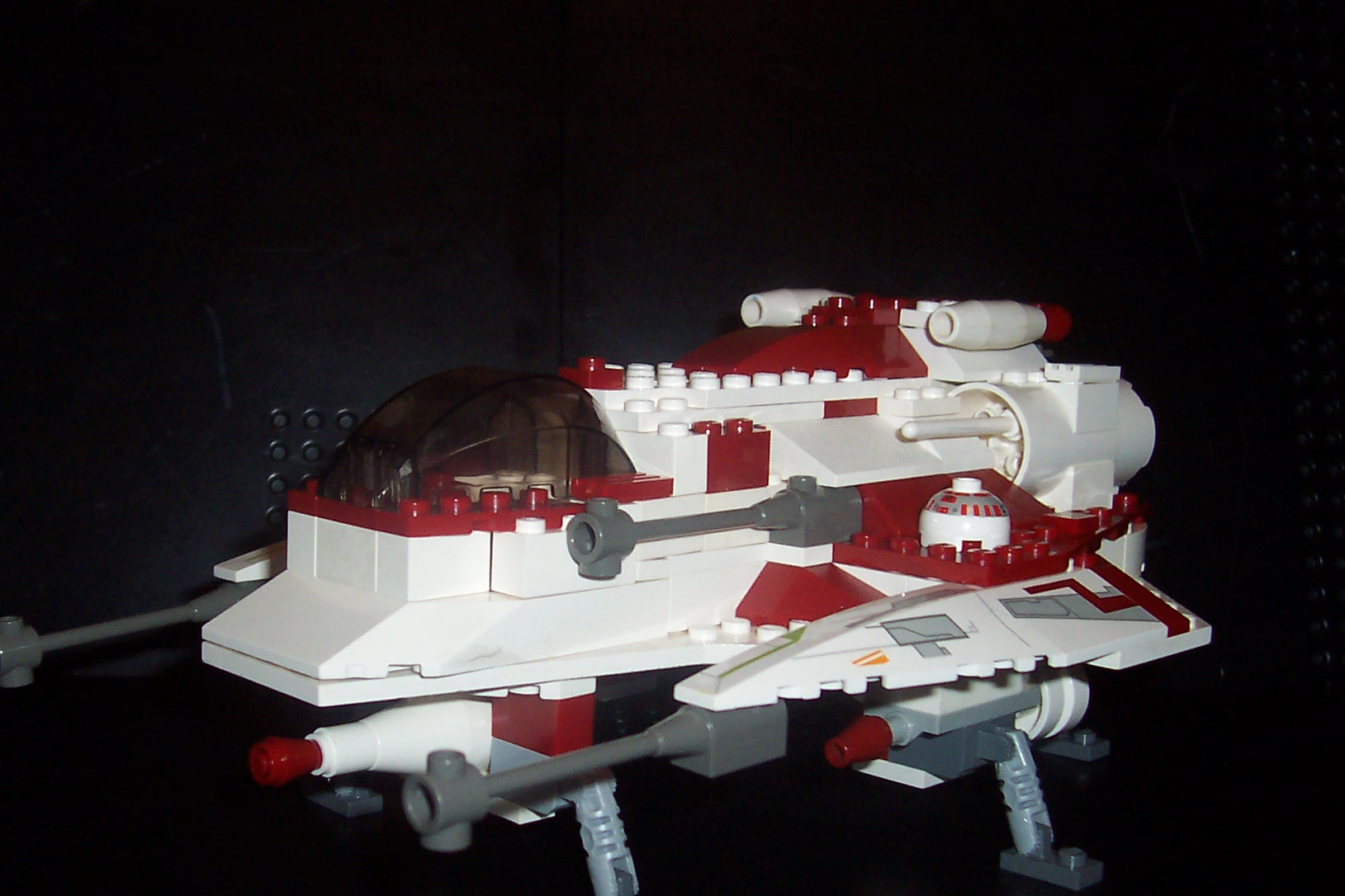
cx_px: 601
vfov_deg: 28.0
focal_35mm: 48
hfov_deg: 41.1
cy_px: 543
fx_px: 1793
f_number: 2.8
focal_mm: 5.6
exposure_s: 1/60
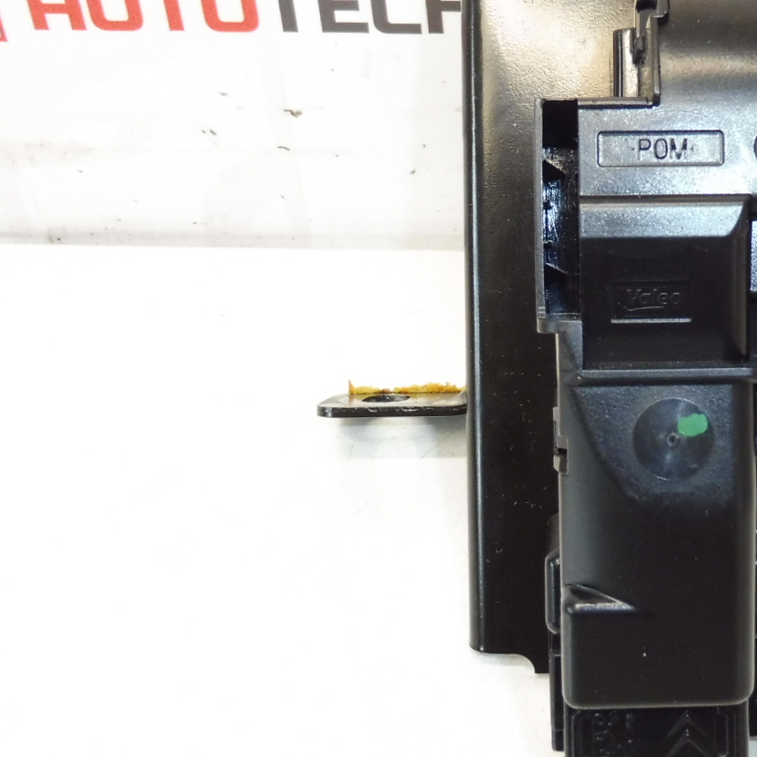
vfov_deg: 32.5
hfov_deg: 31.7
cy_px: 252
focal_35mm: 52
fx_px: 1287
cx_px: 628
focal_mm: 4.3
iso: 200
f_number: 3.5
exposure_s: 1/80
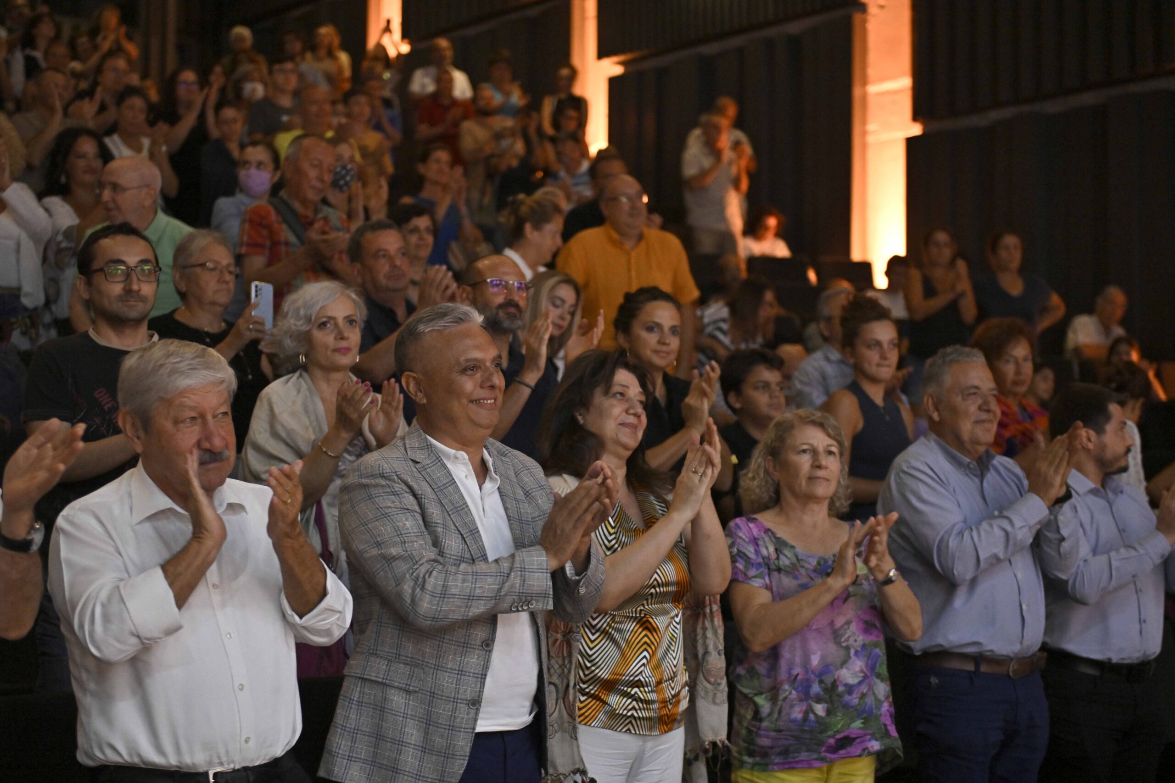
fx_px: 1828
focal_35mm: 56
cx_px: 588
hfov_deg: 35.6
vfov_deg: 24.2
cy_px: 392
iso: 3200
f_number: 2.8
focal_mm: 56
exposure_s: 1/160
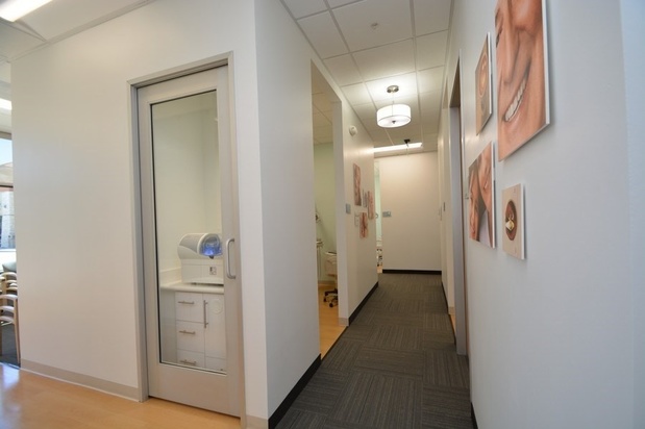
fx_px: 269
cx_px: 322
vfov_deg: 77.3
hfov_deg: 100.4
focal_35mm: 15
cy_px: 214
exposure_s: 1/80
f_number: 4
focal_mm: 10
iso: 200
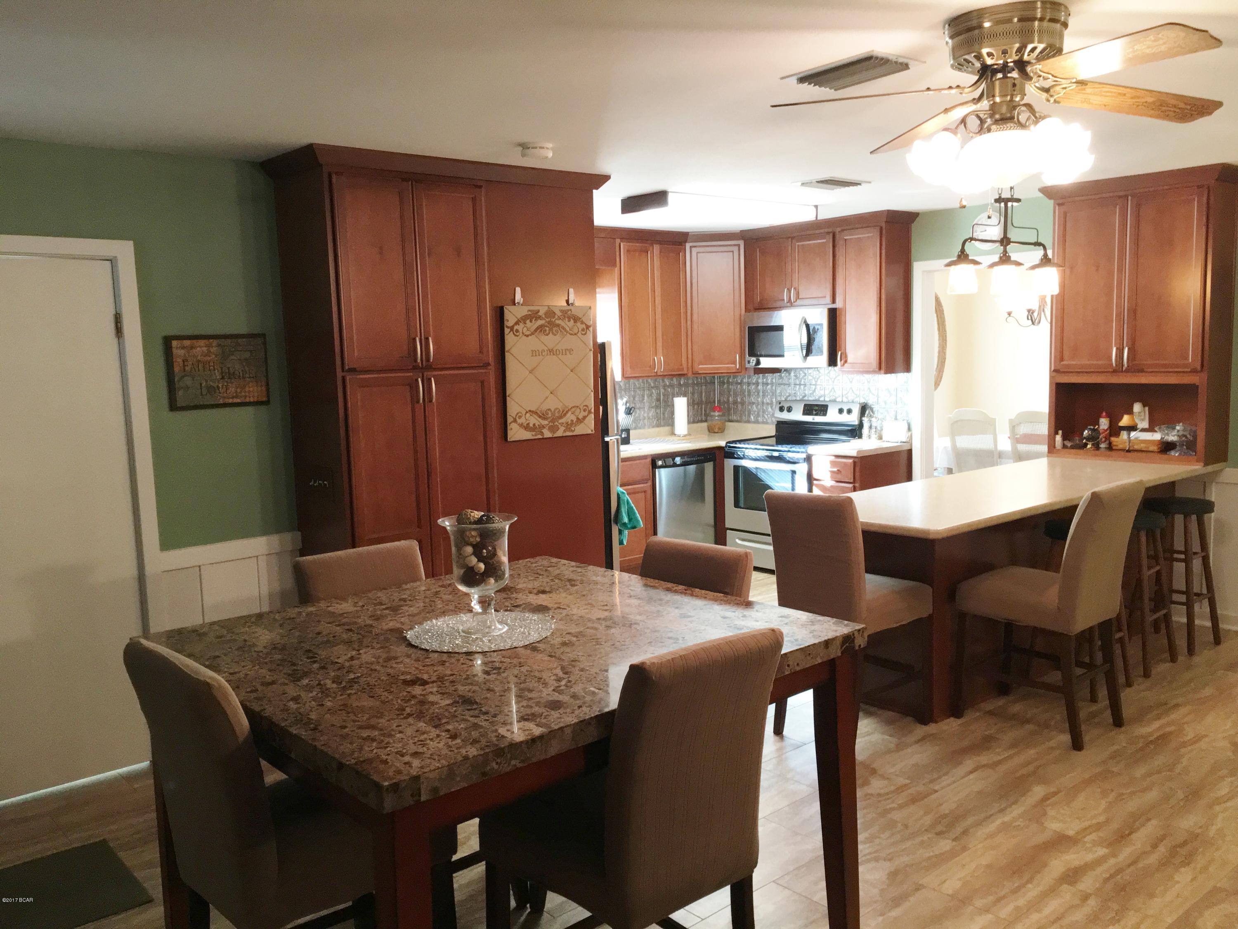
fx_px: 1037
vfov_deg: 48.2
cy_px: 464
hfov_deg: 61.7
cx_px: 619
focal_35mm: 29
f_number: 2.2
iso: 160
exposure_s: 1/30
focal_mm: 4.15
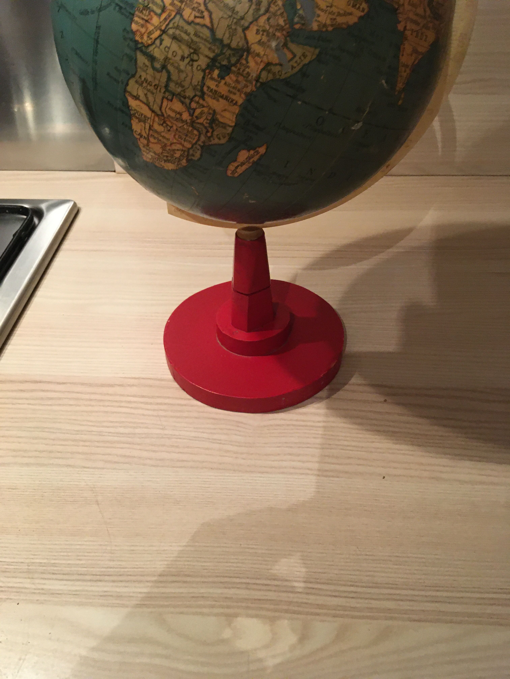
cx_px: 255
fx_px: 570
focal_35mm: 29
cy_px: 340
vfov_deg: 61.7
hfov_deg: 48.2
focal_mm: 4.15
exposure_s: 1/25
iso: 200
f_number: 2.2
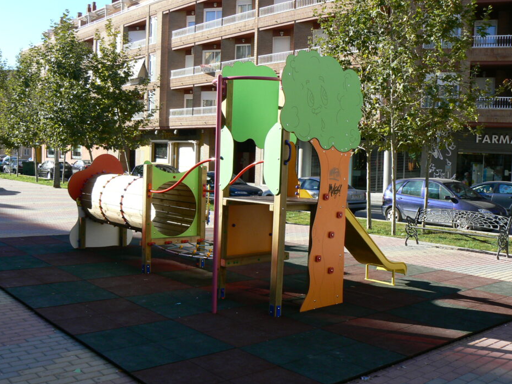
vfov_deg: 38.7
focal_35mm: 37
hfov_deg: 50.1
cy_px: 187
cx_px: 251
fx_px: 547
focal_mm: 6
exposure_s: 1/250
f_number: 5.6
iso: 100
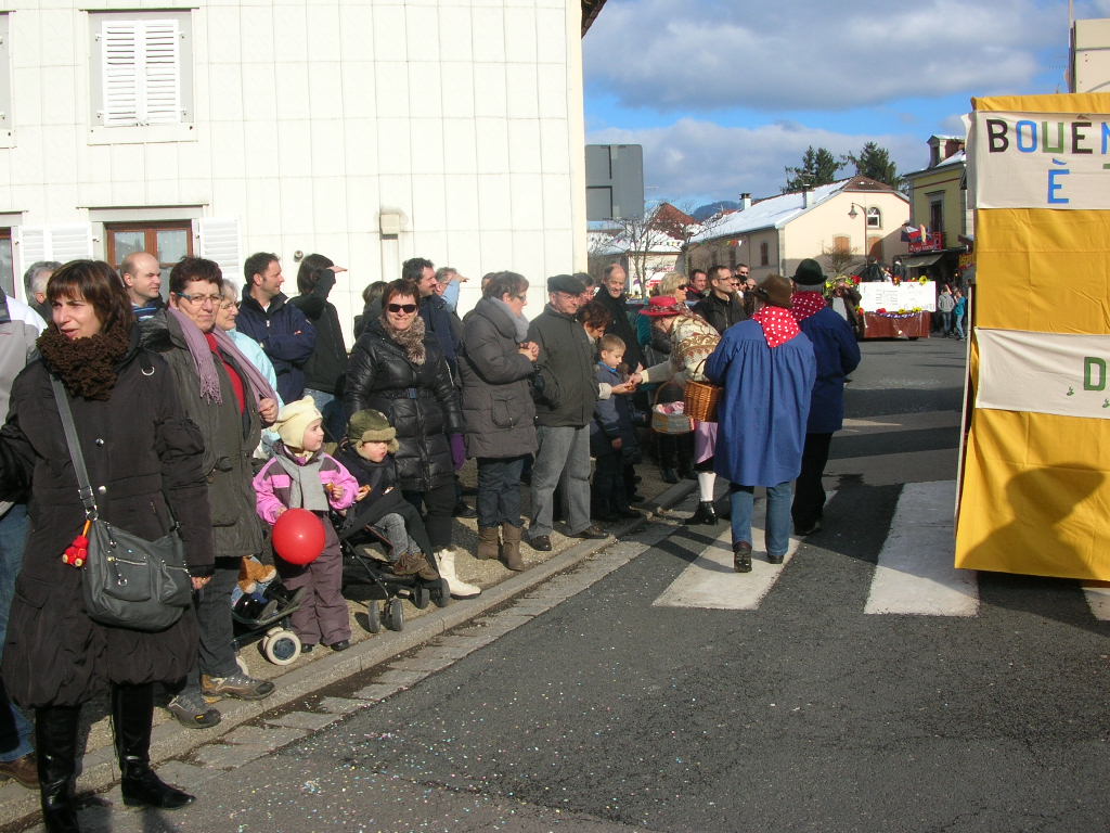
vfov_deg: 40.7
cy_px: 416
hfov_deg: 52.6
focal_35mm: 35
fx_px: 1122
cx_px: 555
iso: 50
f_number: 5.6
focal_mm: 5.8
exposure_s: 1/339
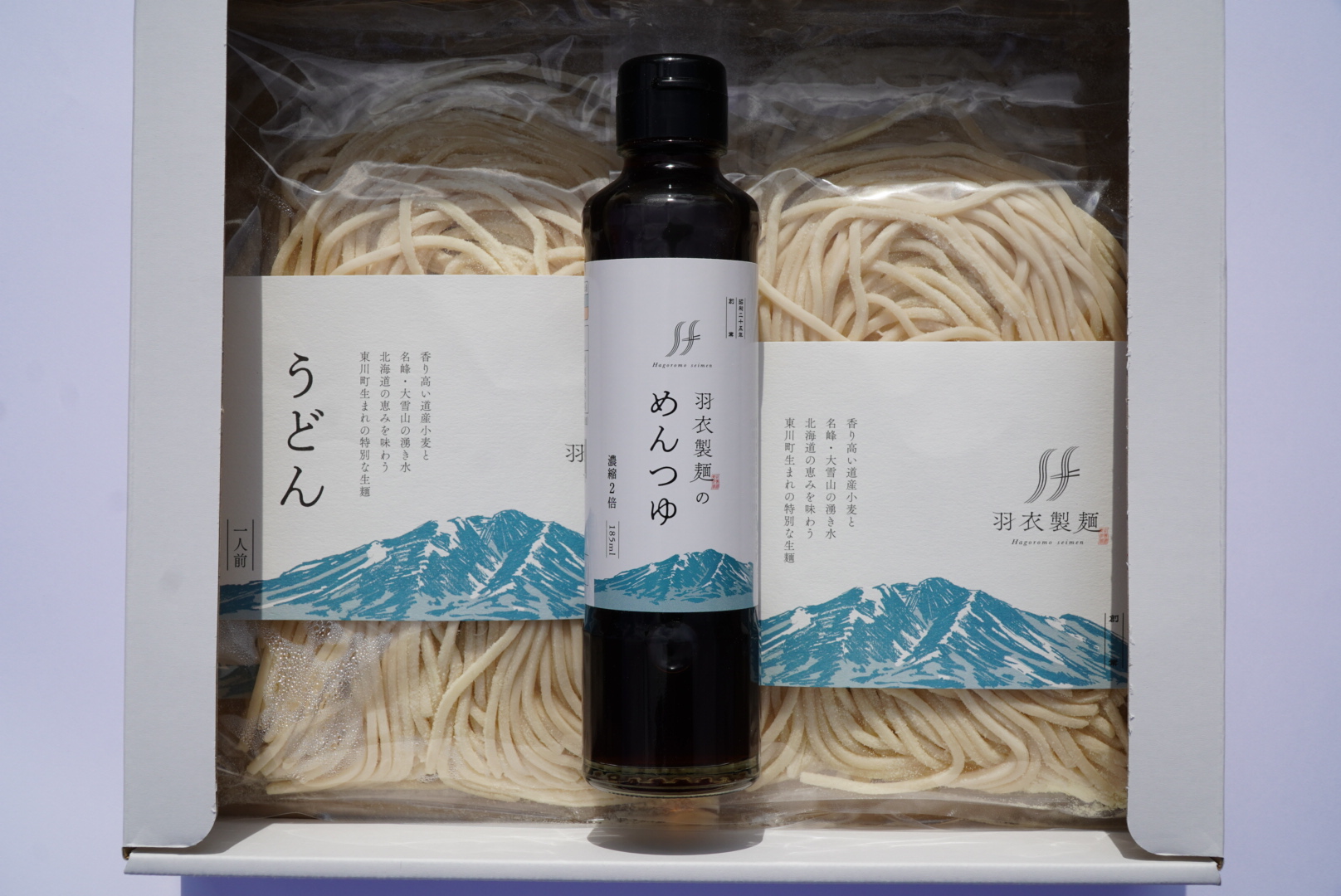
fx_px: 1677
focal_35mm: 45
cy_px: 448
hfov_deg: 43.6
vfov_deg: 29.9
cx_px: 670
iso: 100
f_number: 10
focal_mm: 30
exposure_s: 1/400
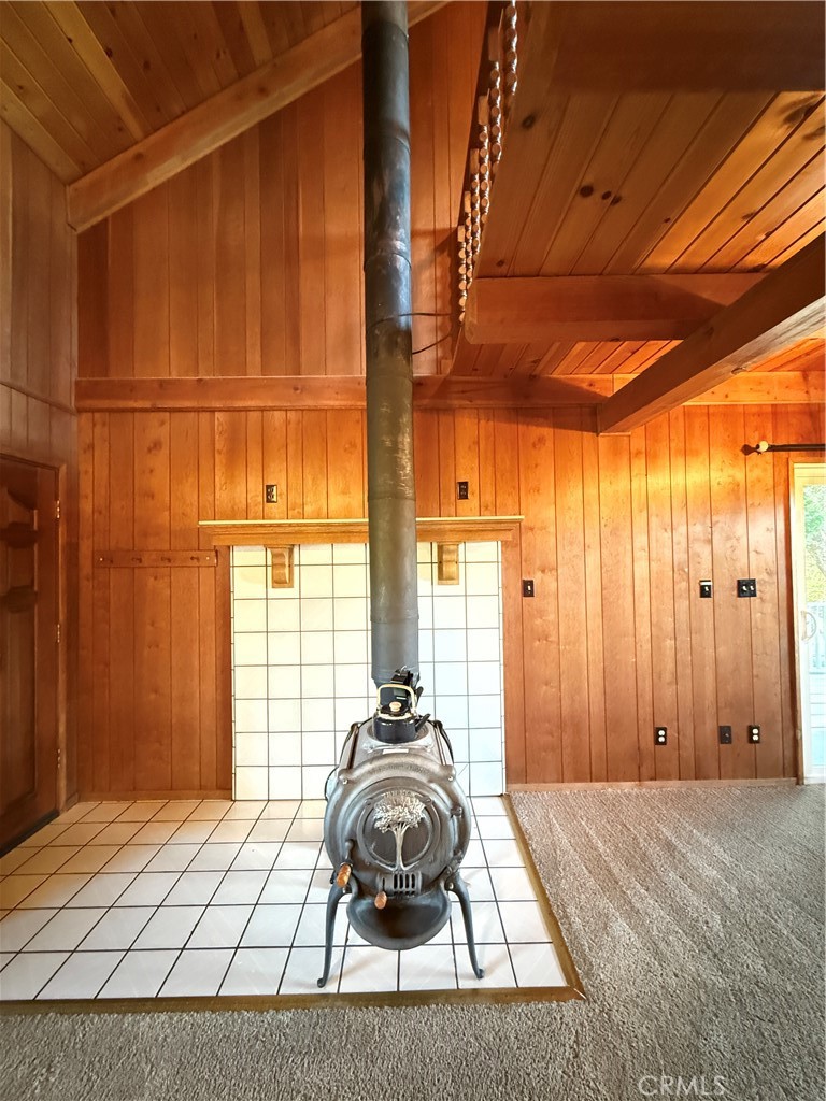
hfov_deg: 85.7
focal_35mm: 14
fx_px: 445
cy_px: 550
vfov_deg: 102.1
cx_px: 413
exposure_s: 1/30
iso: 2500
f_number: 2.2
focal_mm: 2.22
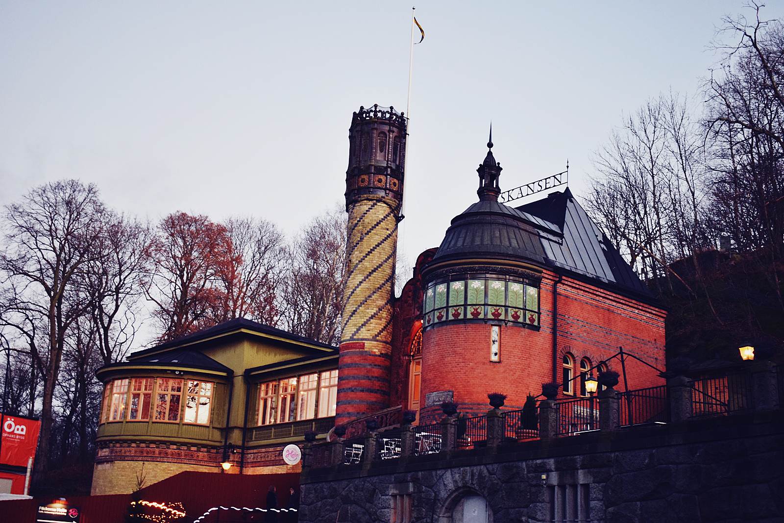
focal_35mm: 45
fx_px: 980
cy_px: 262
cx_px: 392
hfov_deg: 43.6
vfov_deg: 29.9
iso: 1600
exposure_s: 1/60
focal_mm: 30
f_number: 4.2
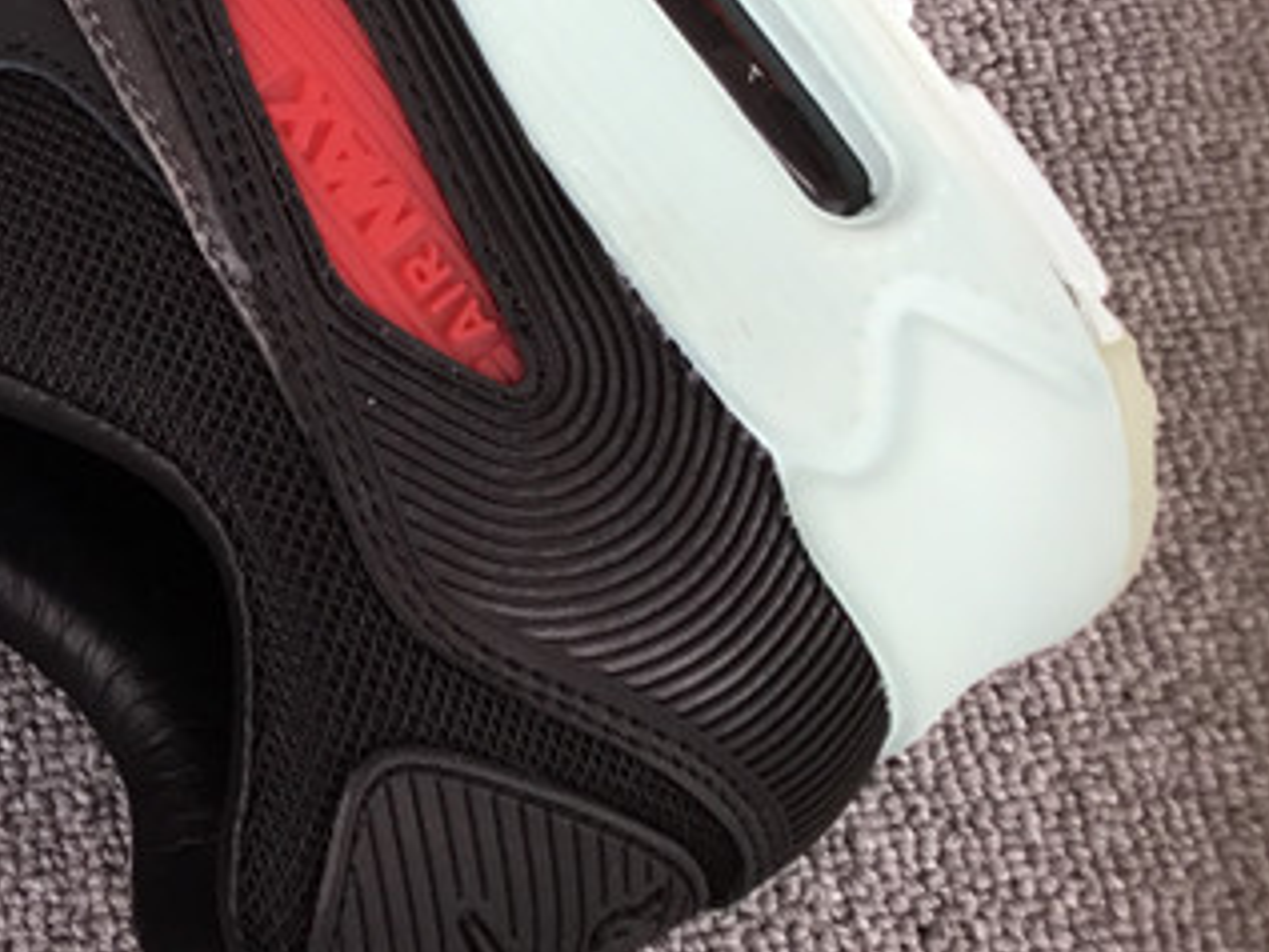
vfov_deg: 16.3
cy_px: -94
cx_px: -520
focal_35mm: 88
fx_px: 3227
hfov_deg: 19.8
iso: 25
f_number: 2.4
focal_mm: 3.3
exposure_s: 1/114
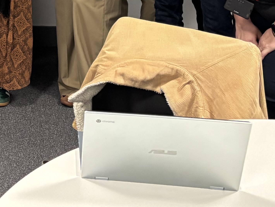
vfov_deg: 12.9
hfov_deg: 17.5
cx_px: -83
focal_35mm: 105
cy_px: -158
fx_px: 834
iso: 400
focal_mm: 5.96
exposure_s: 1/50
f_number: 1.6
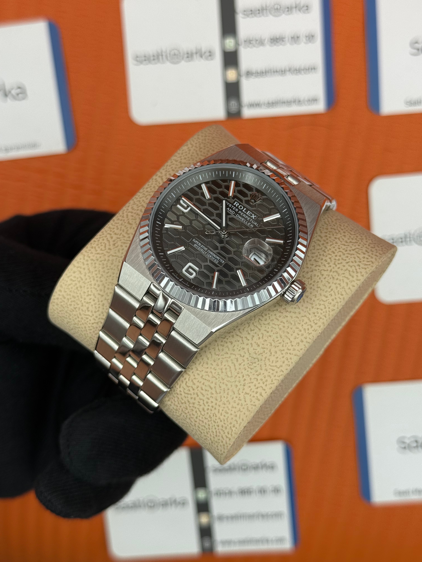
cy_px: 281
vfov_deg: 39.7
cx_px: 211
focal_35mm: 48
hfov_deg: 30.3
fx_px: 780
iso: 64
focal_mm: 6.76
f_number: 1.78
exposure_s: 1/636
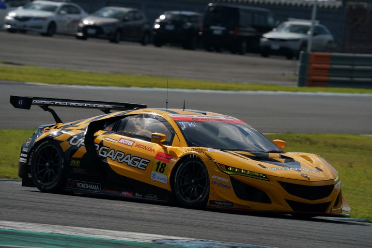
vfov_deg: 2.6
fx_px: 5466
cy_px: 124
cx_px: 186
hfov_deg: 3.9
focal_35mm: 529
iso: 200
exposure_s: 1/800
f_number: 10
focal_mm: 529
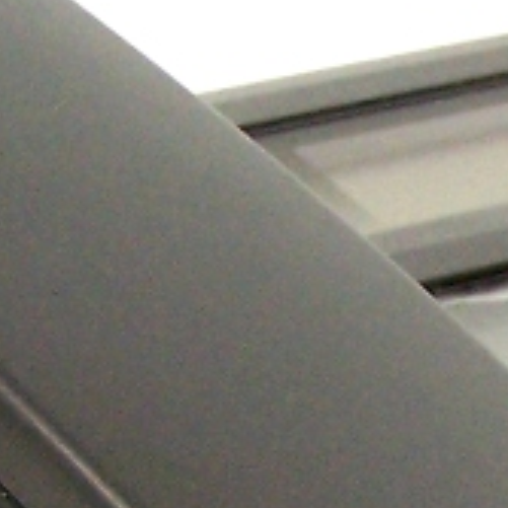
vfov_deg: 5.1
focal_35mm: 344
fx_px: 5712
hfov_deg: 5.0
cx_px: 805
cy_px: 741
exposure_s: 1/90
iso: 200
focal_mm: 9.3
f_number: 3.1
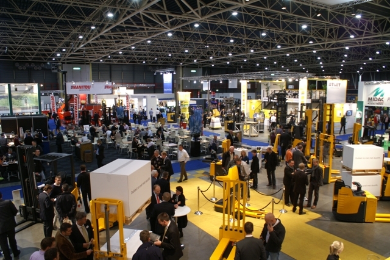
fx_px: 292
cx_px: 195
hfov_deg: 67.4
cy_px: 130
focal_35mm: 27
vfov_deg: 47.9
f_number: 3.5
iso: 400
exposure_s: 1/30
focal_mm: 18
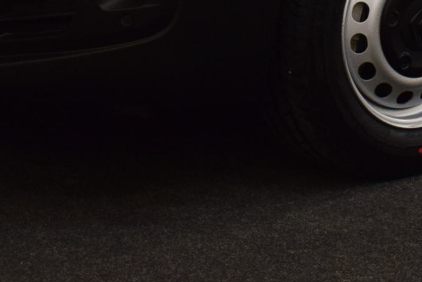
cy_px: -279
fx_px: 2497
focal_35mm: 213
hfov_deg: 9.5
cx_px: 530
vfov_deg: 6.3
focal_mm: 32
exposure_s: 1/160
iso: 1600
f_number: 6.3
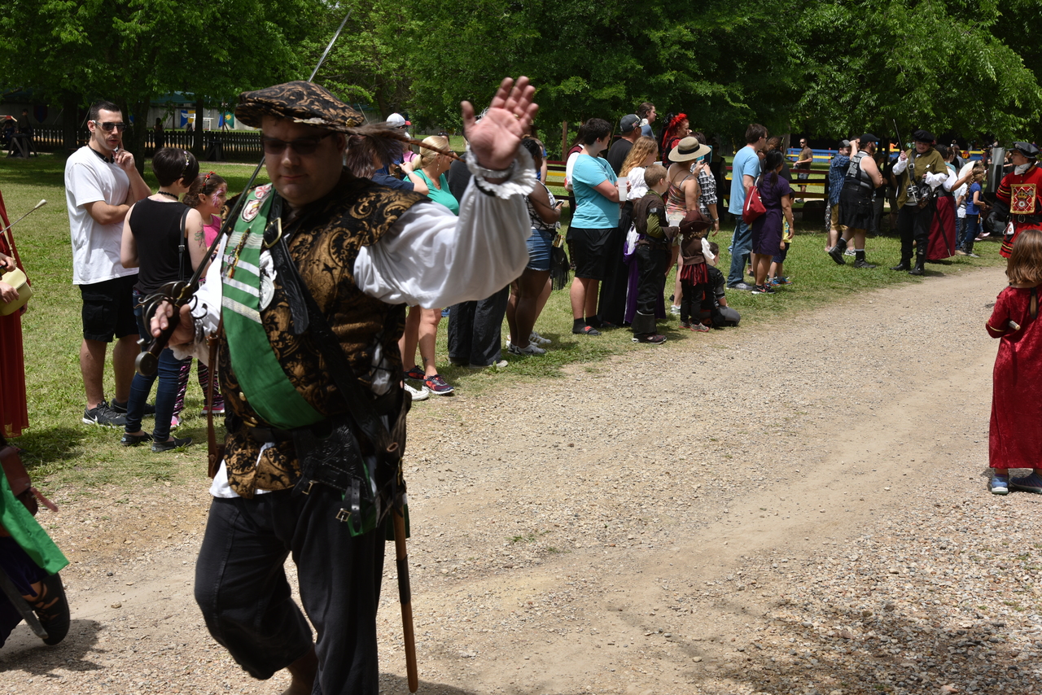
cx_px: 521
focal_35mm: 46
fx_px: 1332
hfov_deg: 42.7
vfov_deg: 29.3
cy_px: 348
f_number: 9
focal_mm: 46
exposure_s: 1/320
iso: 100
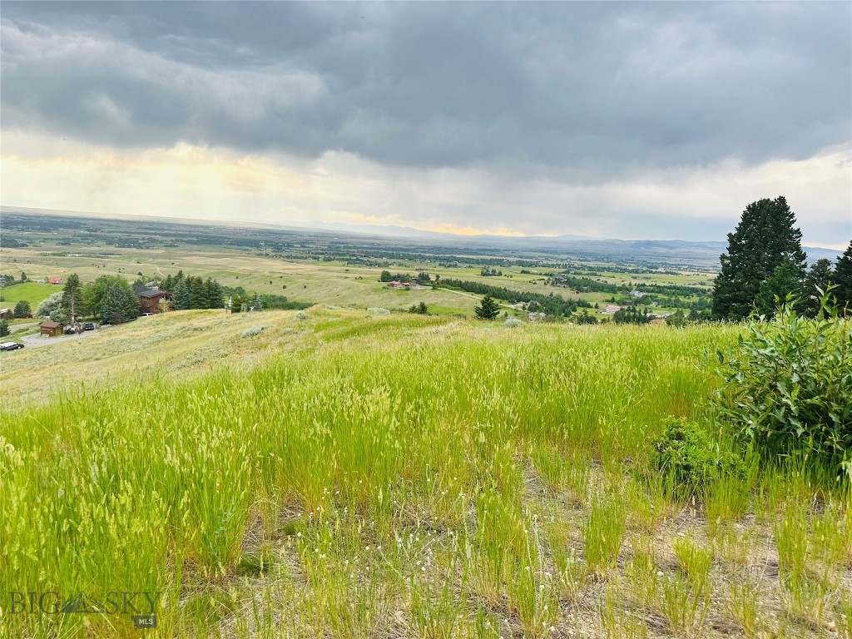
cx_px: 426
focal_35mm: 24
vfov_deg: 56.8
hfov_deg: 71.6
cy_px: 320
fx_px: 591
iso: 80
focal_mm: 6.86
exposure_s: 1/456
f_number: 1.78
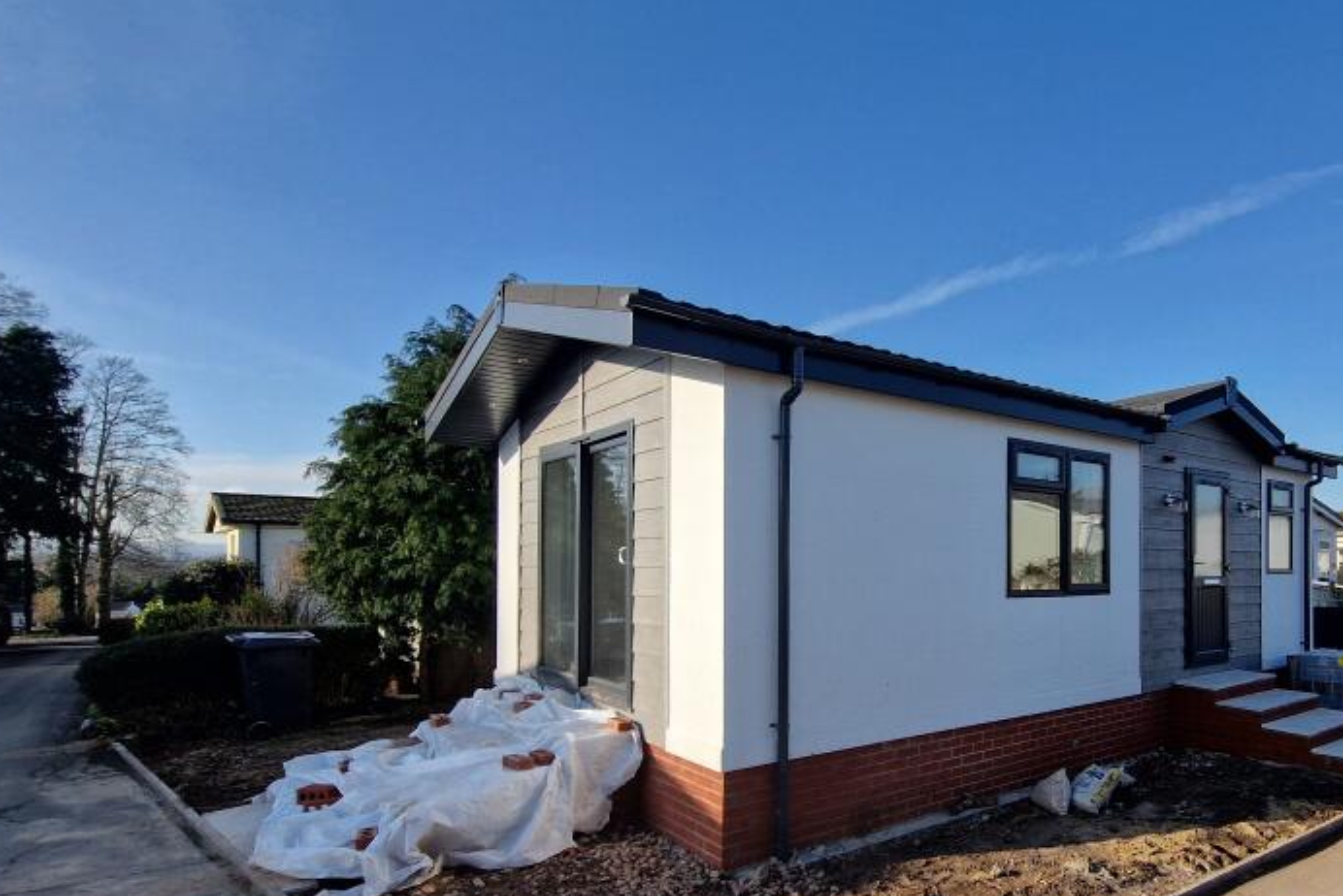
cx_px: 904
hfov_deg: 80.9
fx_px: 746
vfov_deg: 61.3
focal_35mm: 20
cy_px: 553
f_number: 2.2
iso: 50
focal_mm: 2.2
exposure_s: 1/1680
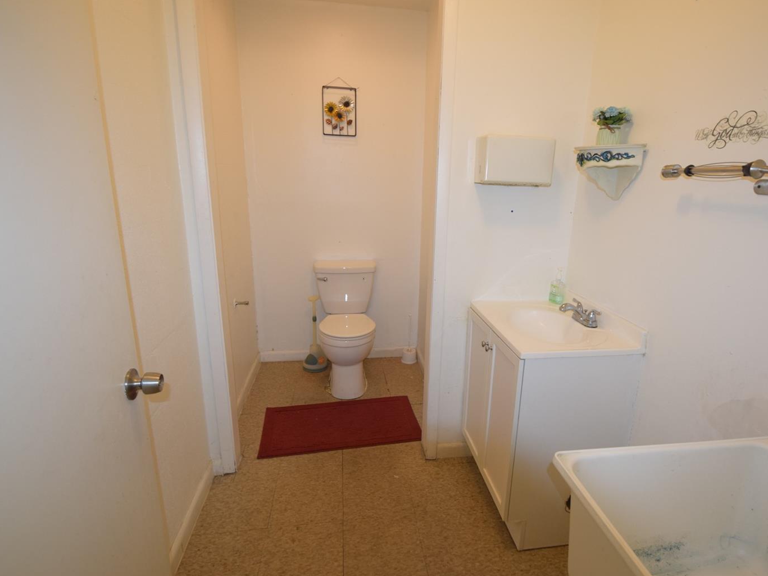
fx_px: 412
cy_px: 287
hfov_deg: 85.8
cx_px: 421
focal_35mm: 19
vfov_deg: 69.9
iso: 720
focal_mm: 11
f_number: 3.5
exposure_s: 1/60
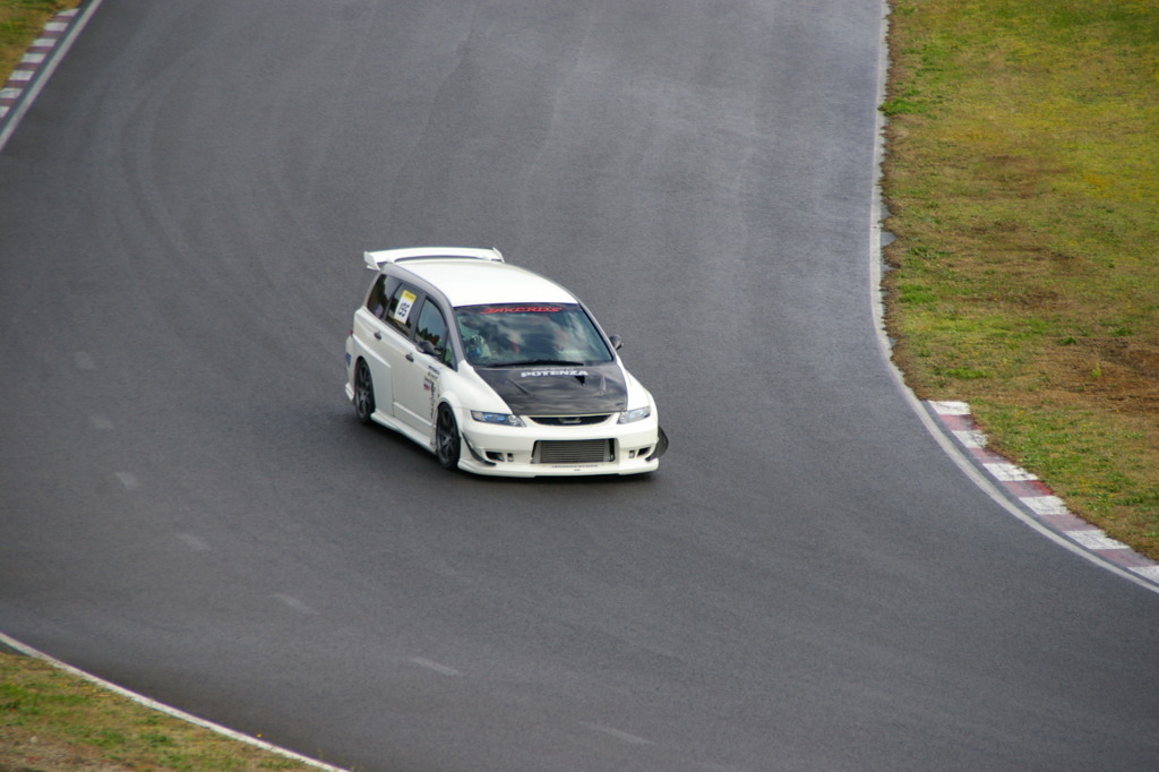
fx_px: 8689
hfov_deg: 7.6
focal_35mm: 270
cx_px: 580
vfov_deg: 5.1
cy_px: 386
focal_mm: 180
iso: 200
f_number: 8
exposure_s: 1/350
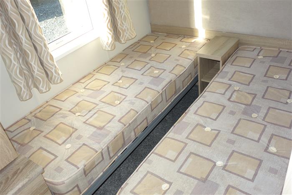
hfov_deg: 57.2
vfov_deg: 39.9
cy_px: 98
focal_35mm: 33
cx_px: 146
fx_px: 268
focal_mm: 12.18
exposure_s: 1/100
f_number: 2.5
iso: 125
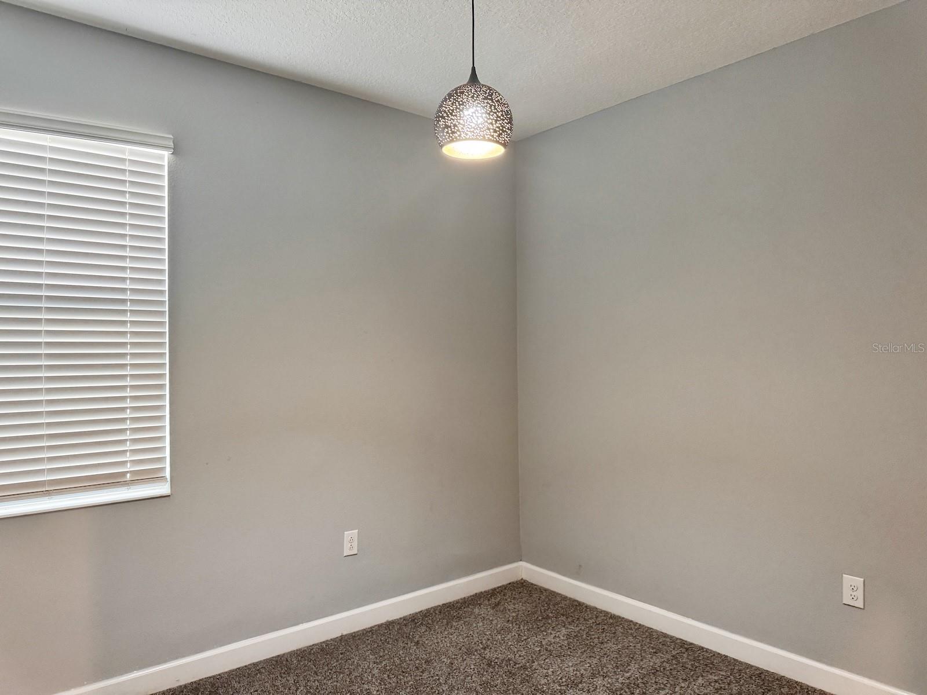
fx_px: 643
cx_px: 464
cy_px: 348
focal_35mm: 24
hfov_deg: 71.6
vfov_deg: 56.8
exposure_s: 1/59
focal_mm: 6.76
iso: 400
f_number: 1.78
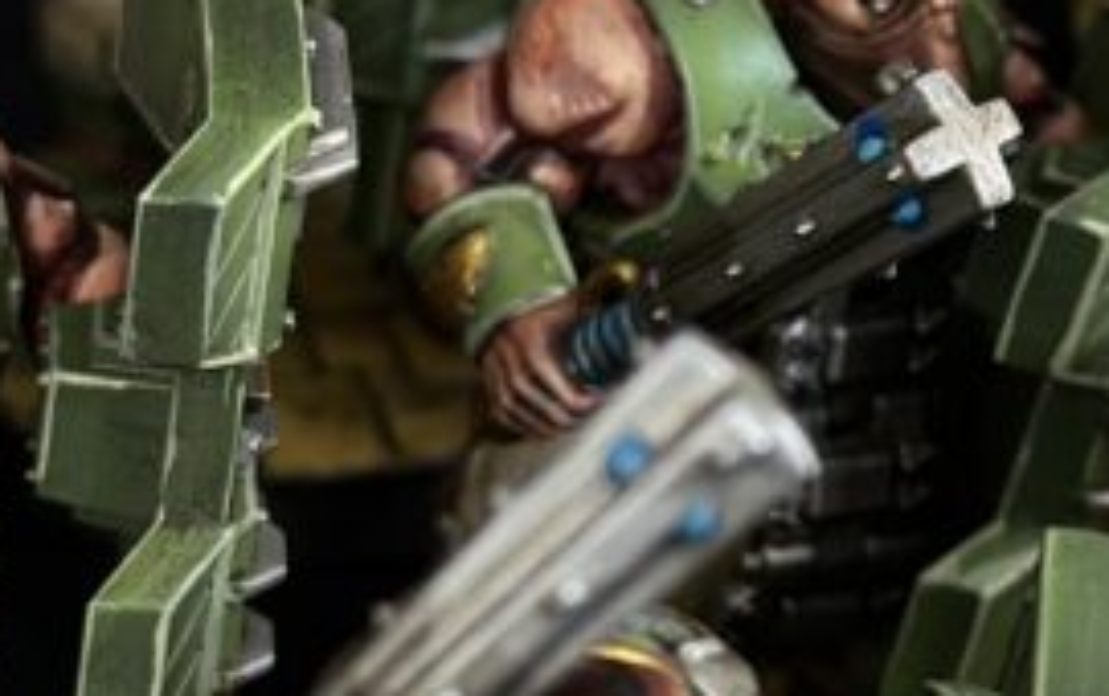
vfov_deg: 6.9
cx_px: 737
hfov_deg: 10.9
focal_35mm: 192
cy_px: 225
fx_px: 5809
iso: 125
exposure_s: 1/50
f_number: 1.78
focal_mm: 6.86
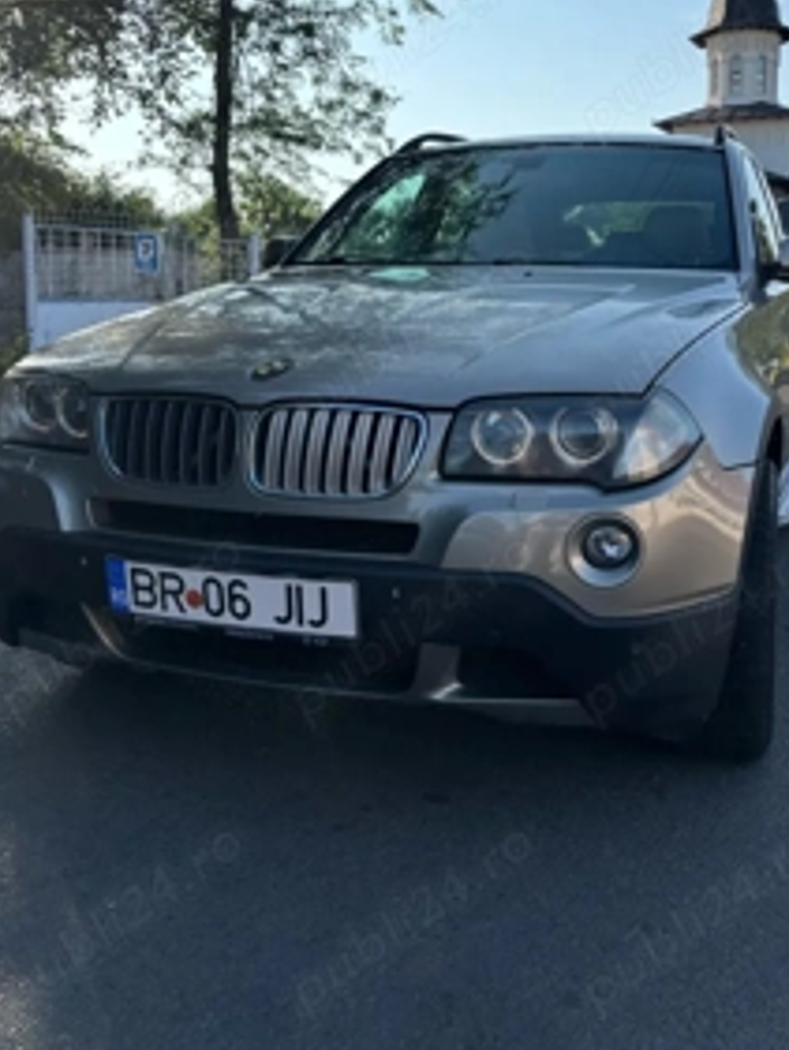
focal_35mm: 37
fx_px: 1124
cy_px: 381
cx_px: 486
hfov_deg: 38.5
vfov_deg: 49.5
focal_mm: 5.96
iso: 50
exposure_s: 1/2398
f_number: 1.6
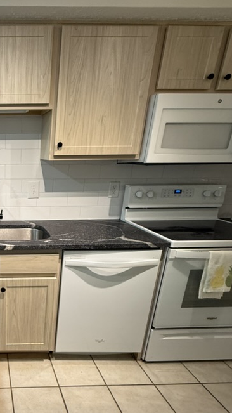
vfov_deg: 75.7
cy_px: 242
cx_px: -10
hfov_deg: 40.5
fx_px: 263
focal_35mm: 24
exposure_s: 1/60
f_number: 2.2
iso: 200
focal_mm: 2.22
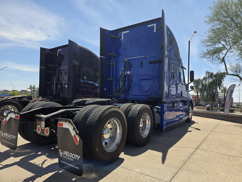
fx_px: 161
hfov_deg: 73.9
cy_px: 91
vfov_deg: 58.9
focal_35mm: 23
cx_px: 121
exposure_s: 1/1399
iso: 25
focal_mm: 5.4
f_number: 1.8
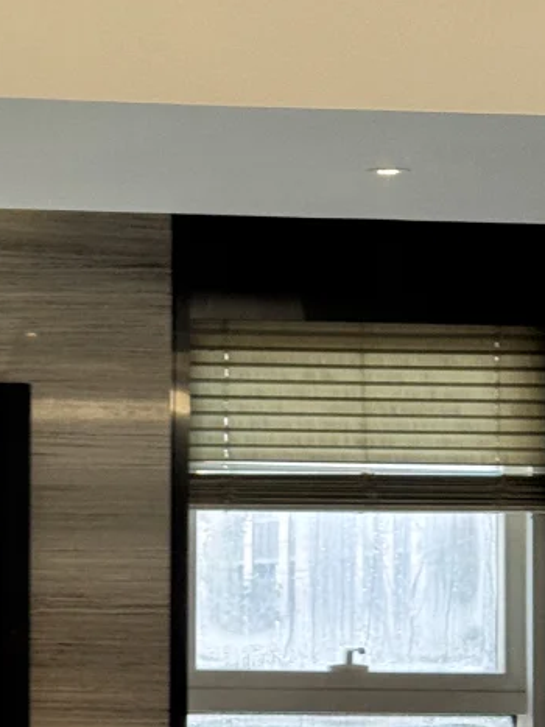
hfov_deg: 9.8
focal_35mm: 148
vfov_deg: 13.3
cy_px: 467
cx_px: -153
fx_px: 3108
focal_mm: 6.76
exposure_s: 1/50
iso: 100
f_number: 1.78
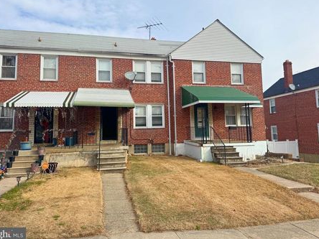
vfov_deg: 51.3
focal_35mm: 27
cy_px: 107
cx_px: 162
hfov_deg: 65.3
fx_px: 249
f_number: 1.78
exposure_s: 1/3413
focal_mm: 6.76
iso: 80
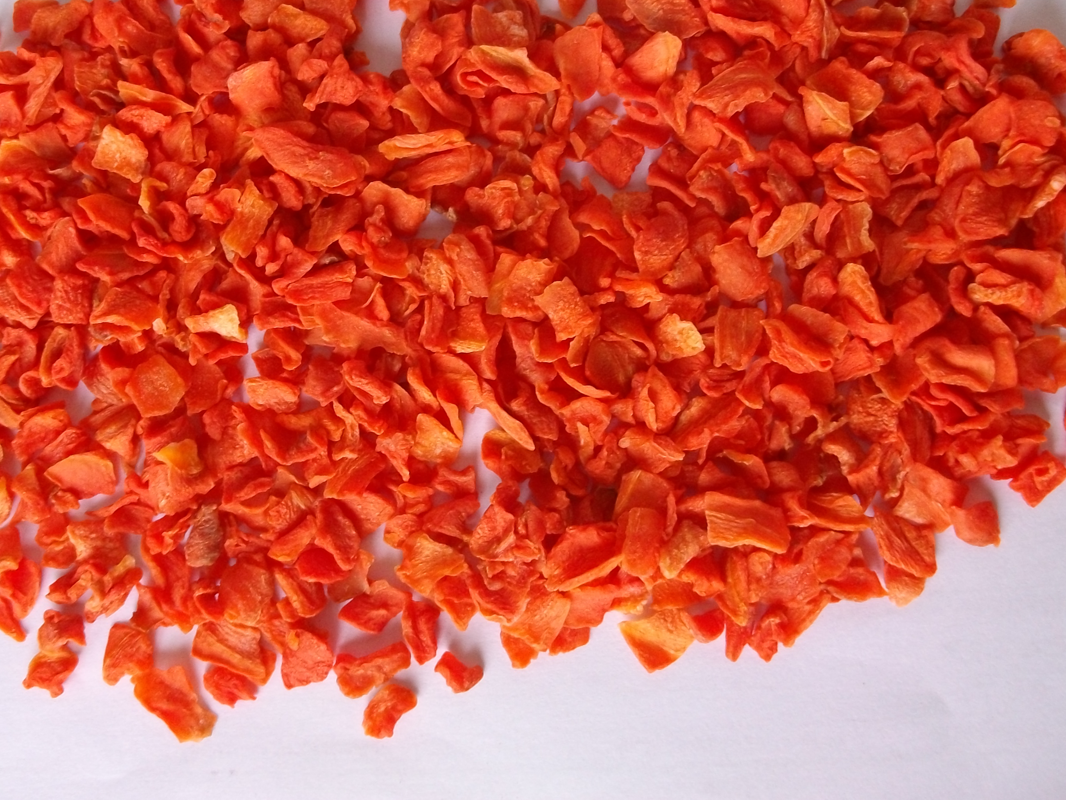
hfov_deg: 43.8
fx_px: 1324
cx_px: 484
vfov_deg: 33.4
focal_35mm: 43
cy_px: 279
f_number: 2.9
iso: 144
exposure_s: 1/40
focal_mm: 5.7
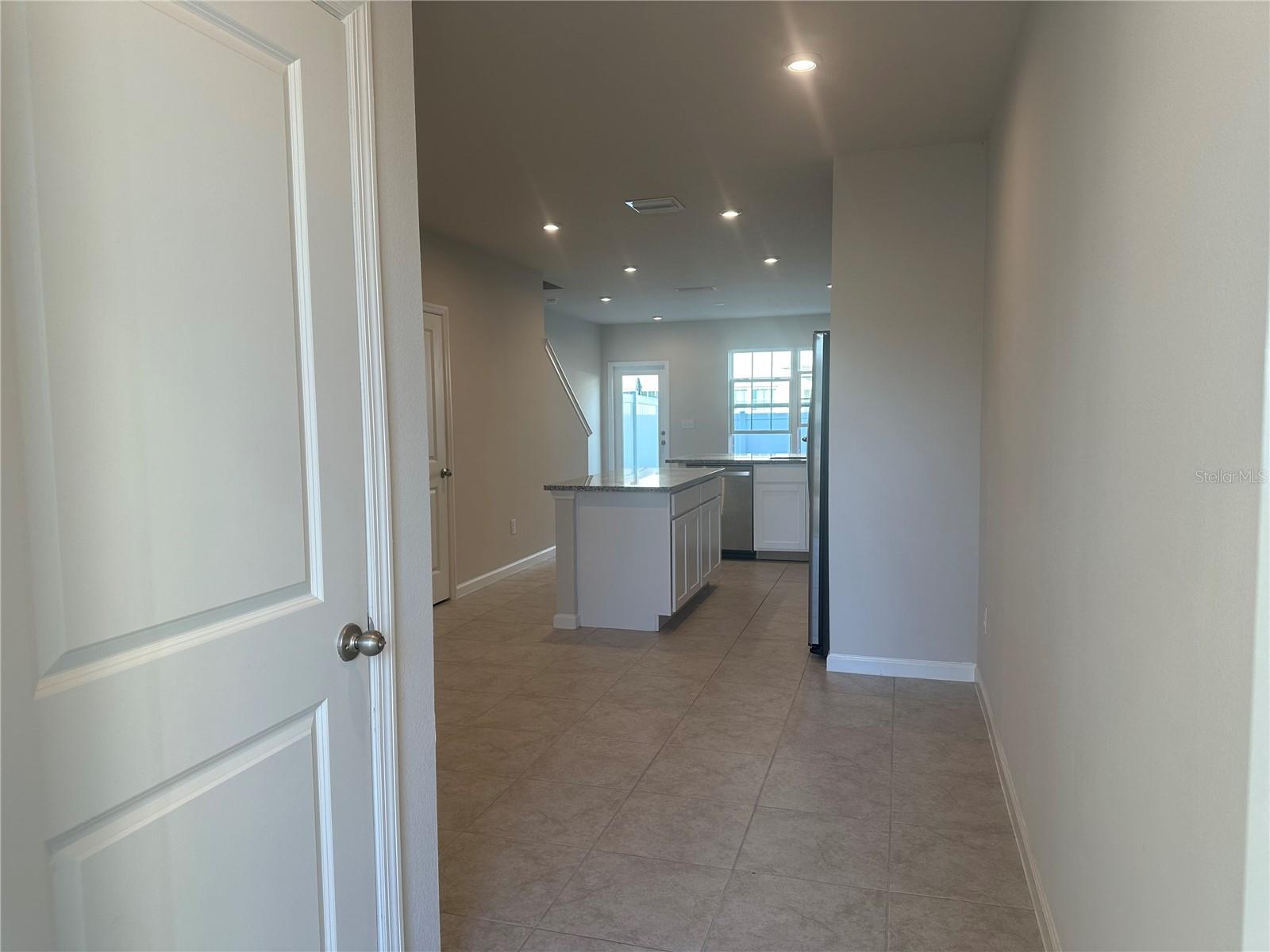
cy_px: 476
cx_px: 635
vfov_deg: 56.8
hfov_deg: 71.6
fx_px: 881
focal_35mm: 24
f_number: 1.78
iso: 80
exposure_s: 1/170
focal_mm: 6.86
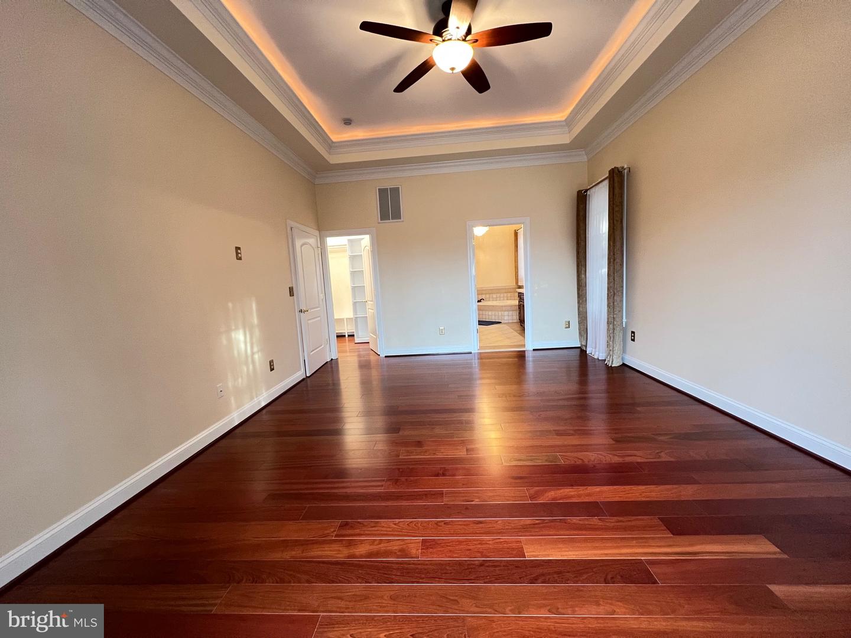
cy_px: 319
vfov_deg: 89.9
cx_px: 426
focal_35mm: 13
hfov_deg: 106.2
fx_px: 320
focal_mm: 1.57
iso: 400
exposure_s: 1/60
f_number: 1.8
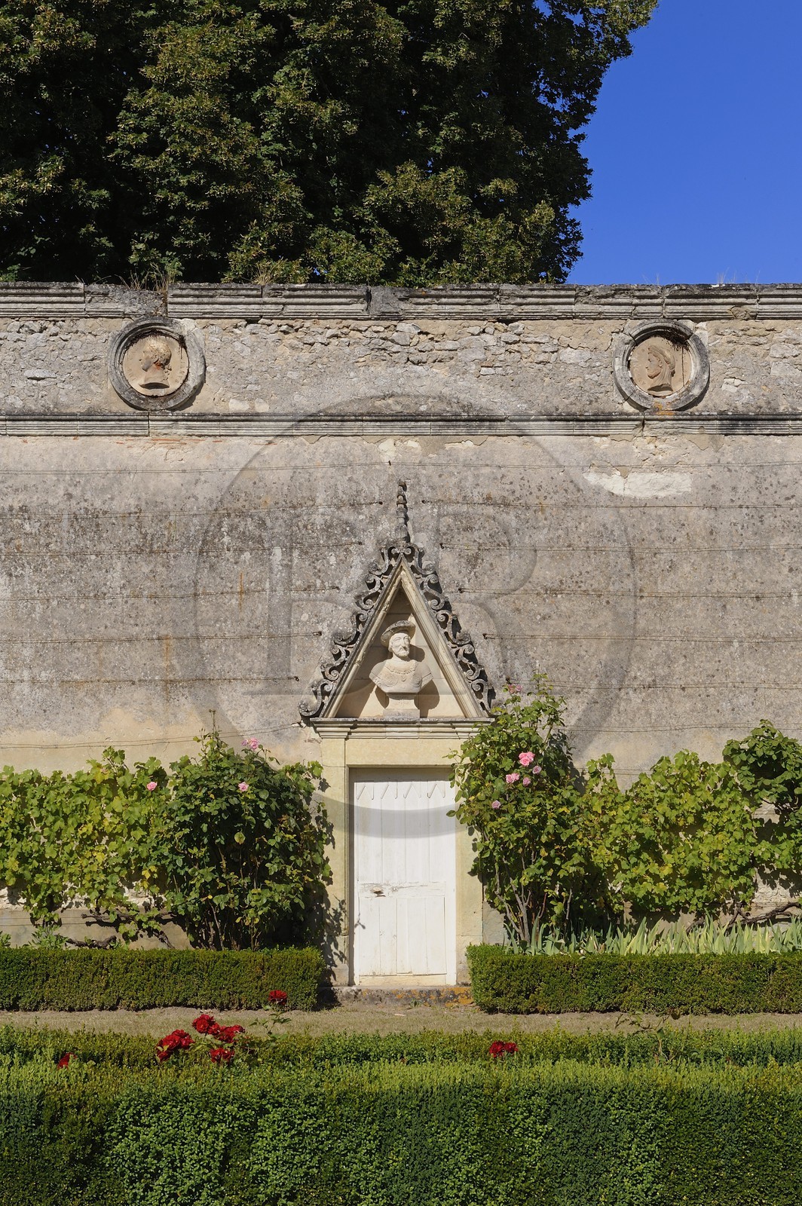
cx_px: 401
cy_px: 603
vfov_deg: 28.9
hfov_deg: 19.4
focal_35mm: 70
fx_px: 2343
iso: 200
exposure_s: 1/160
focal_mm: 70
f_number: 18
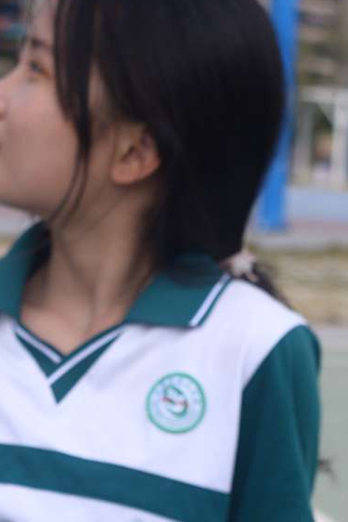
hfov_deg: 9.8
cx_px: 158
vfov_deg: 14.0
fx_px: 2029
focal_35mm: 140
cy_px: 705
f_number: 5.6
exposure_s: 1/800
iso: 160
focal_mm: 35
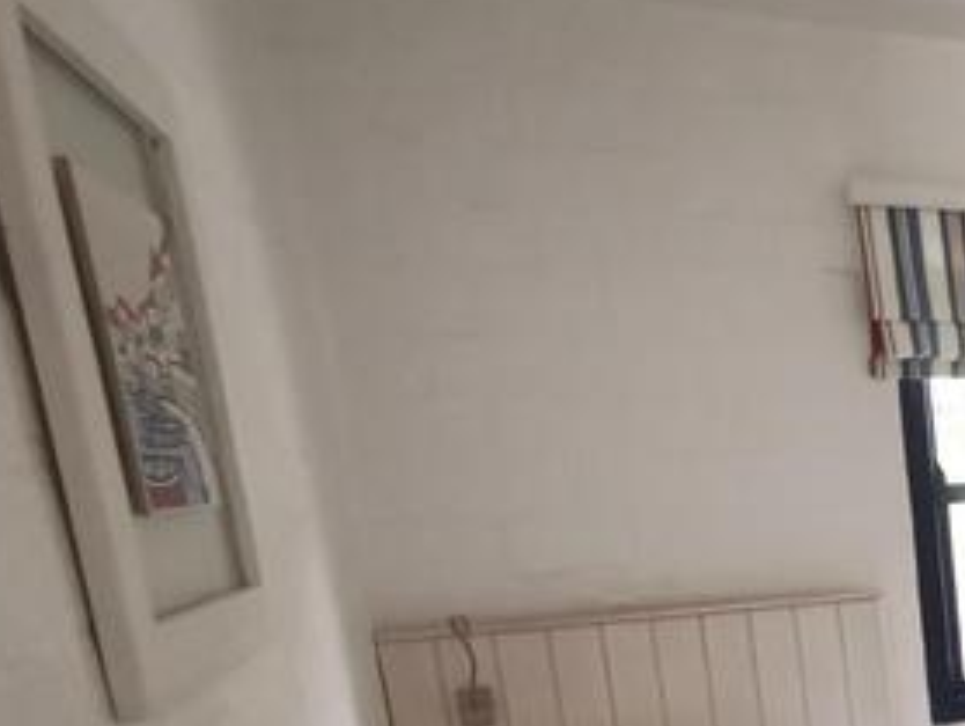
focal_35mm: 46
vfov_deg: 29.3
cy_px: 740
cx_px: 1284
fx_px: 1283
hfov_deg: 31.0
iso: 400
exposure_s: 1/33.3
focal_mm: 2.35
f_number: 2.2
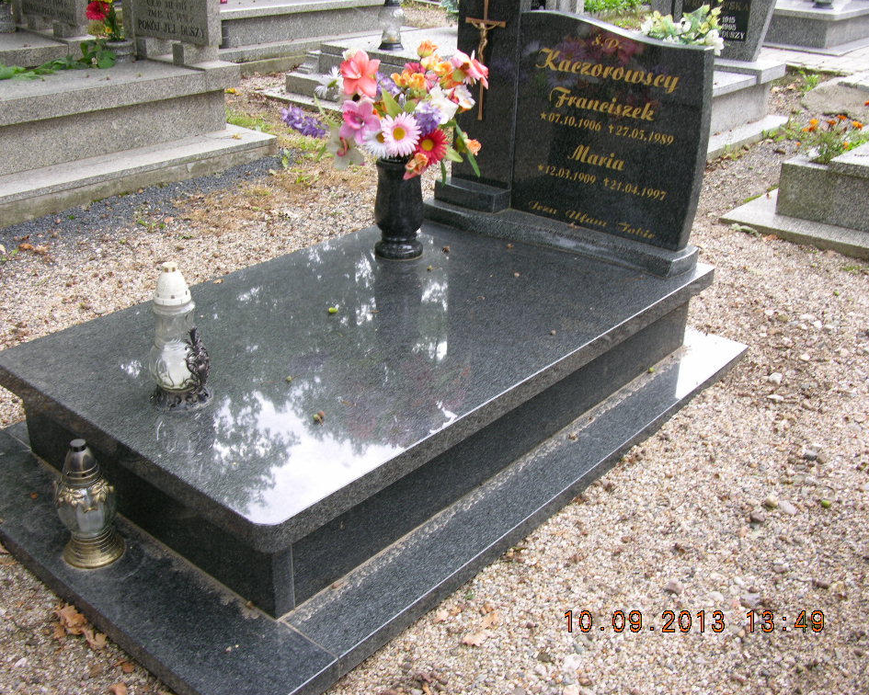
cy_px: 343
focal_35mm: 37
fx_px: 952
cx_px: 427
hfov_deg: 49.1
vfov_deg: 40.1
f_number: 3.2
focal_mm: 8.9
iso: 50
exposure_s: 1/45
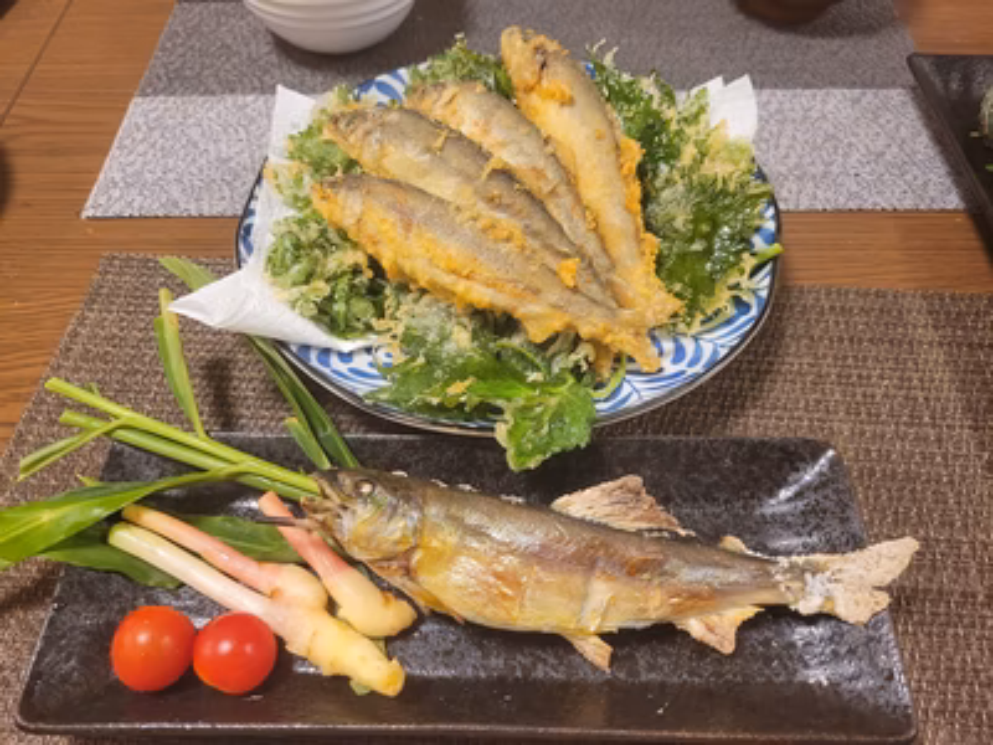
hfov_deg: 67.3
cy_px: 372
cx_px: 496
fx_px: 746
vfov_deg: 53.1
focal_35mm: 26
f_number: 1.8
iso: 400
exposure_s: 1/50
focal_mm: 5.4
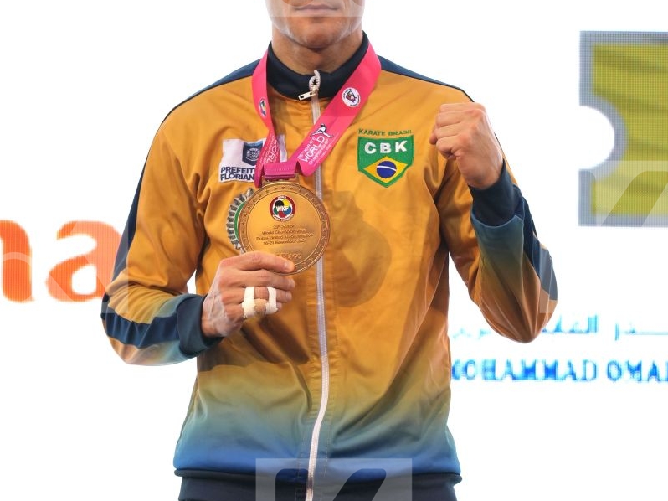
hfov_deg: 4.6
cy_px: 237
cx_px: 334
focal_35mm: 434
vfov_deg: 3.4
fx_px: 8373
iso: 400
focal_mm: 200
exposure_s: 1/250
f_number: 2.8
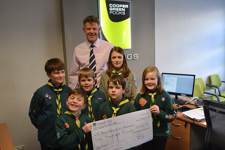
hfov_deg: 57.2
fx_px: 206
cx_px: 112
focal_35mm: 33
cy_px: 75
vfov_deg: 40.0
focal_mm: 22
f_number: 4
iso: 400
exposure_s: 1/60
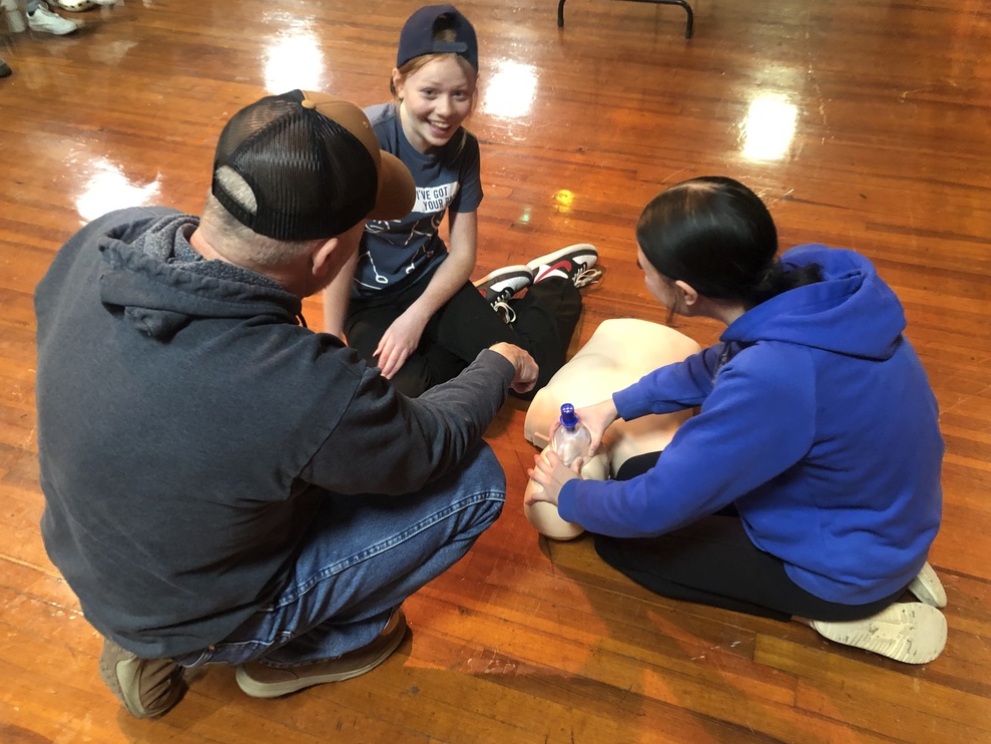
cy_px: 374
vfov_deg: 48.2
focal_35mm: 29
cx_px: 508
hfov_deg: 61.6
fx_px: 830
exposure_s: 1/5
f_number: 1.8
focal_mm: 3.99
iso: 100
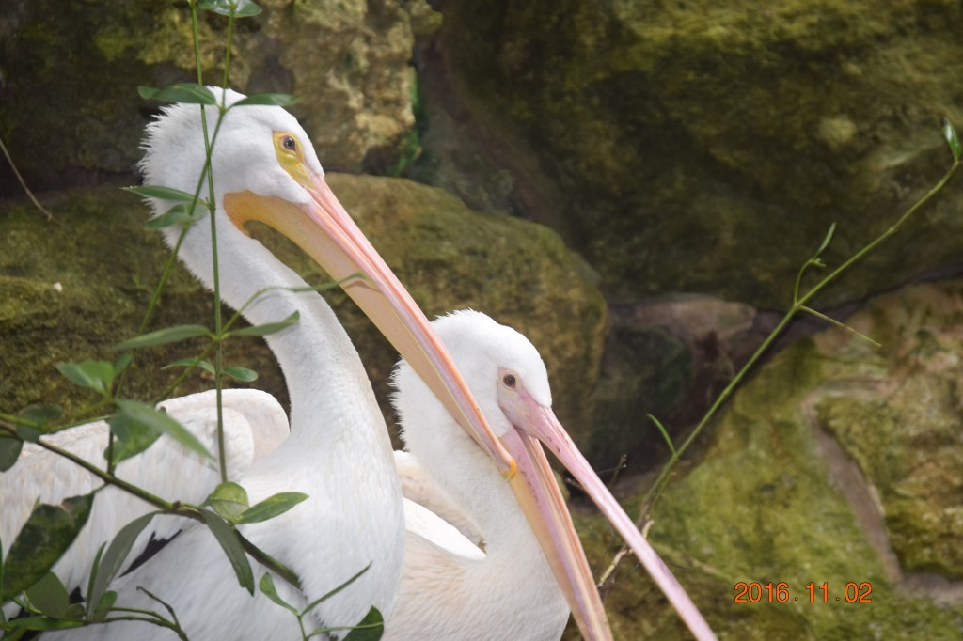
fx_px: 6217
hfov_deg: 8.9
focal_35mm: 232
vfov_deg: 5.9
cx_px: 482
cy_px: 320
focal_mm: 155
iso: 280
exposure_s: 1/125
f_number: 5.6
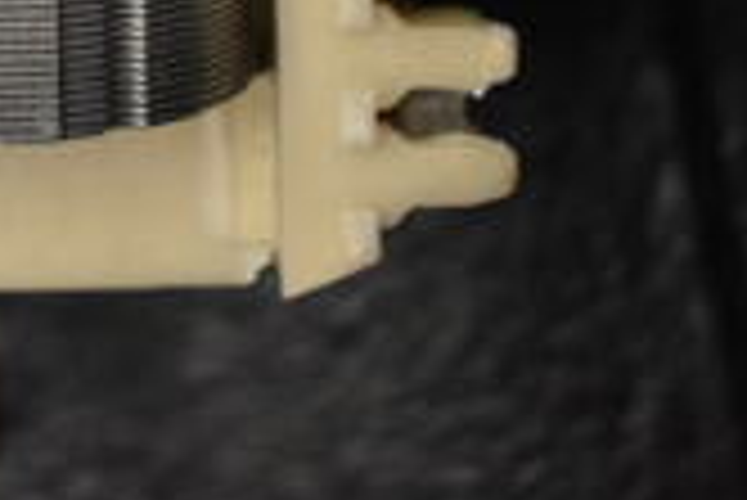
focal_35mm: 149
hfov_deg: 12.8
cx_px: -468
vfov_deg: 8.9
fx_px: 3091
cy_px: -396
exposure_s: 1/40
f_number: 4
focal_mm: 27
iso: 320
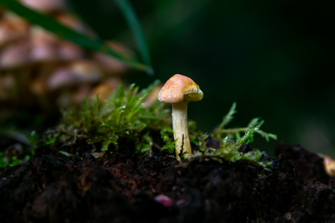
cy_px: 112
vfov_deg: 12.2
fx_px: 1047
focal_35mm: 112
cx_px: 168
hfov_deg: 18.2
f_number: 4.5
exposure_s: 1/160
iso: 100
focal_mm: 75
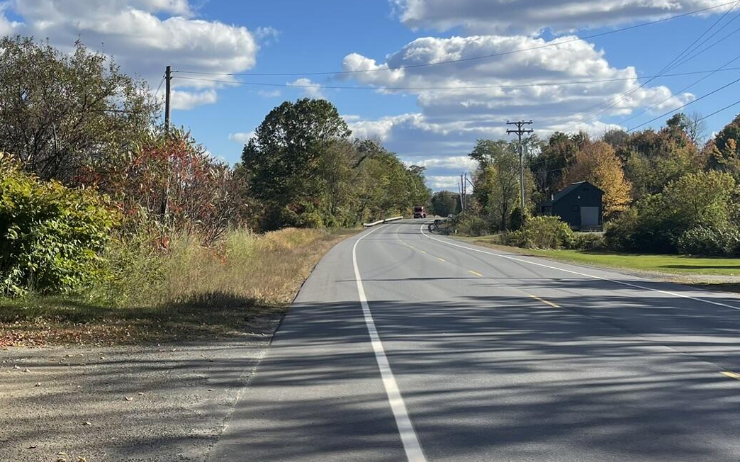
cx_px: 150
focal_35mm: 52
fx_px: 1048
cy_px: 265
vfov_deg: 24.8
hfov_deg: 37.5
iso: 32
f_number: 1.6
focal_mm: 5.1
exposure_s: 1/3448
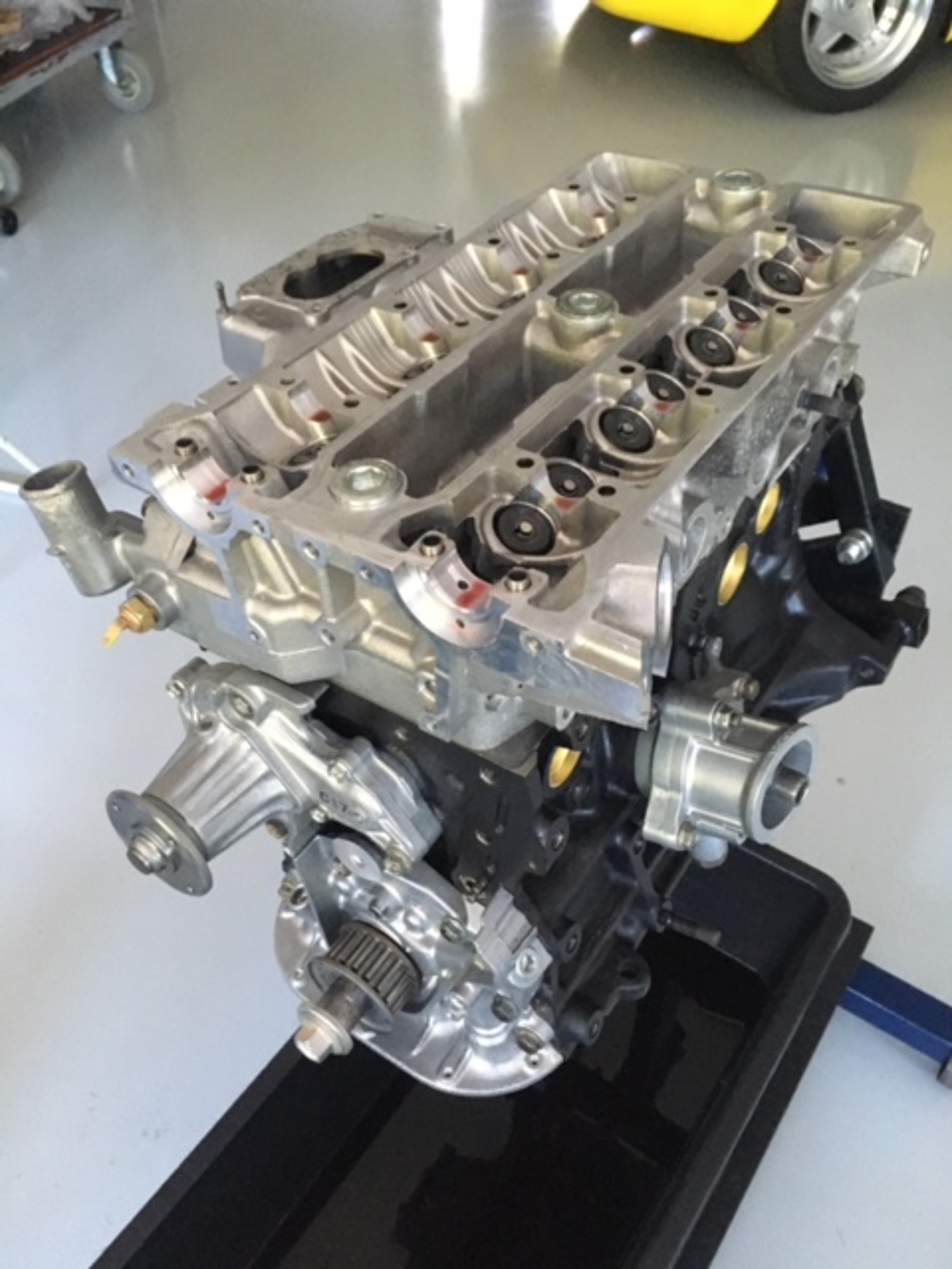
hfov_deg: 48.2
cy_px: 634
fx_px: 1063
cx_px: 476
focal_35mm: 29
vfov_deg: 61.7
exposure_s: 1/17
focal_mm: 4.15
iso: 320
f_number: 2.2
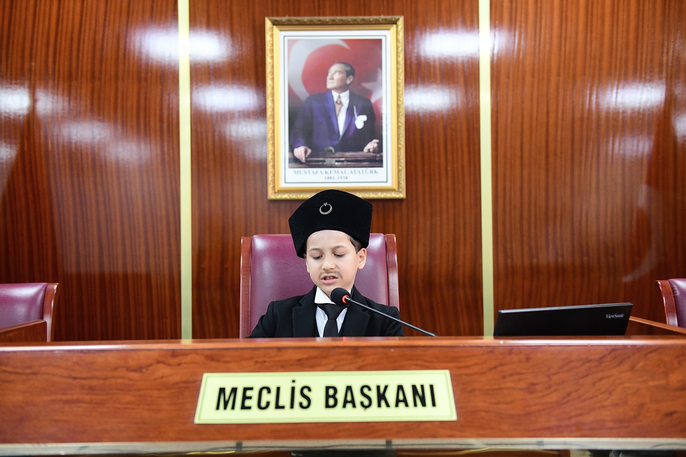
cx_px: 343
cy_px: 228
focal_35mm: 40
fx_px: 762
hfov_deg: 48.5
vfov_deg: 33.4
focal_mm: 40
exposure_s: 1/125
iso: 3200
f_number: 3.2
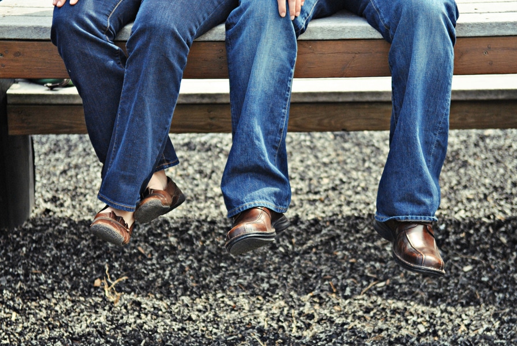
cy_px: 173
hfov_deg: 26.0
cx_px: 258
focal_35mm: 78
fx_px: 1122
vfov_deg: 17.5
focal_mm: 52
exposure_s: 1/1600
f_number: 2.8
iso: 450
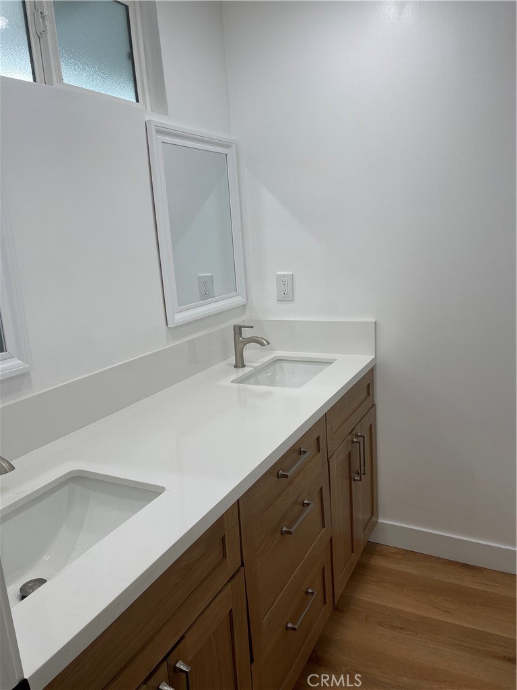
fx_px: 498
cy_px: 345
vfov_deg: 69.4
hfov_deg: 54.9
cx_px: 258
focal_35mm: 25
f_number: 1.6
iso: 40
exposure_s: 1/120
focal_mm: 5.1
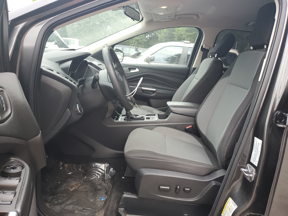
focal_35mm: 26
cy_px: 108
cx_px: 144
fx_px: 216
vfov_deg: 53.1
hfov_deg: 67.3
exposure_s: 1/120
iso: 71
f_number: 1.5
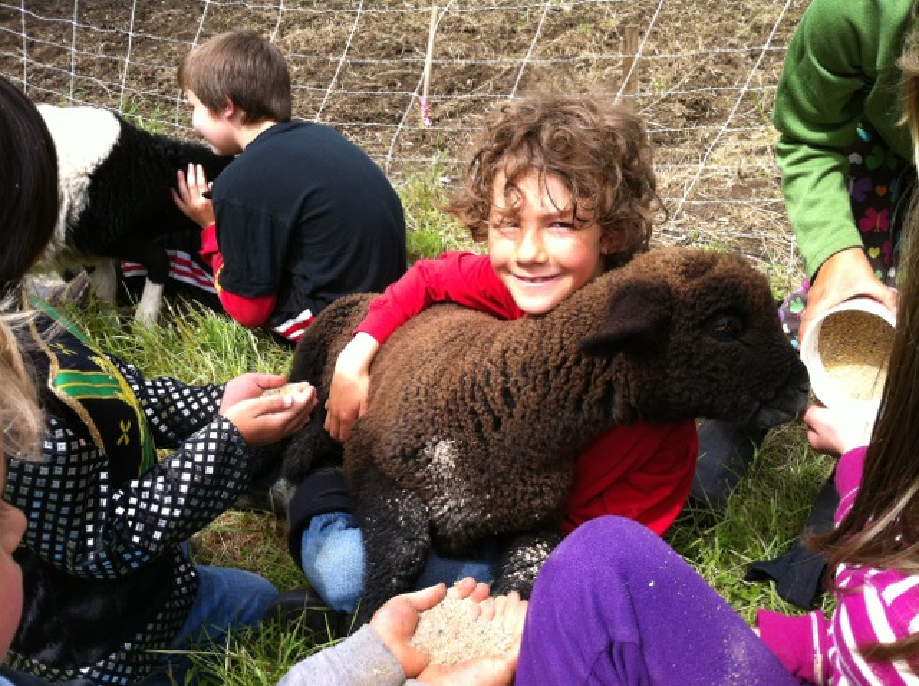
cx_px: 460
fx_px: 928
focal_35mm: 35
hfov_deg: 52.7
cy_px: 343
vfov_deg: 40.6
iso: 80
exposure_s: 1/413
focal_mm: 3.85
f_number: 2.8
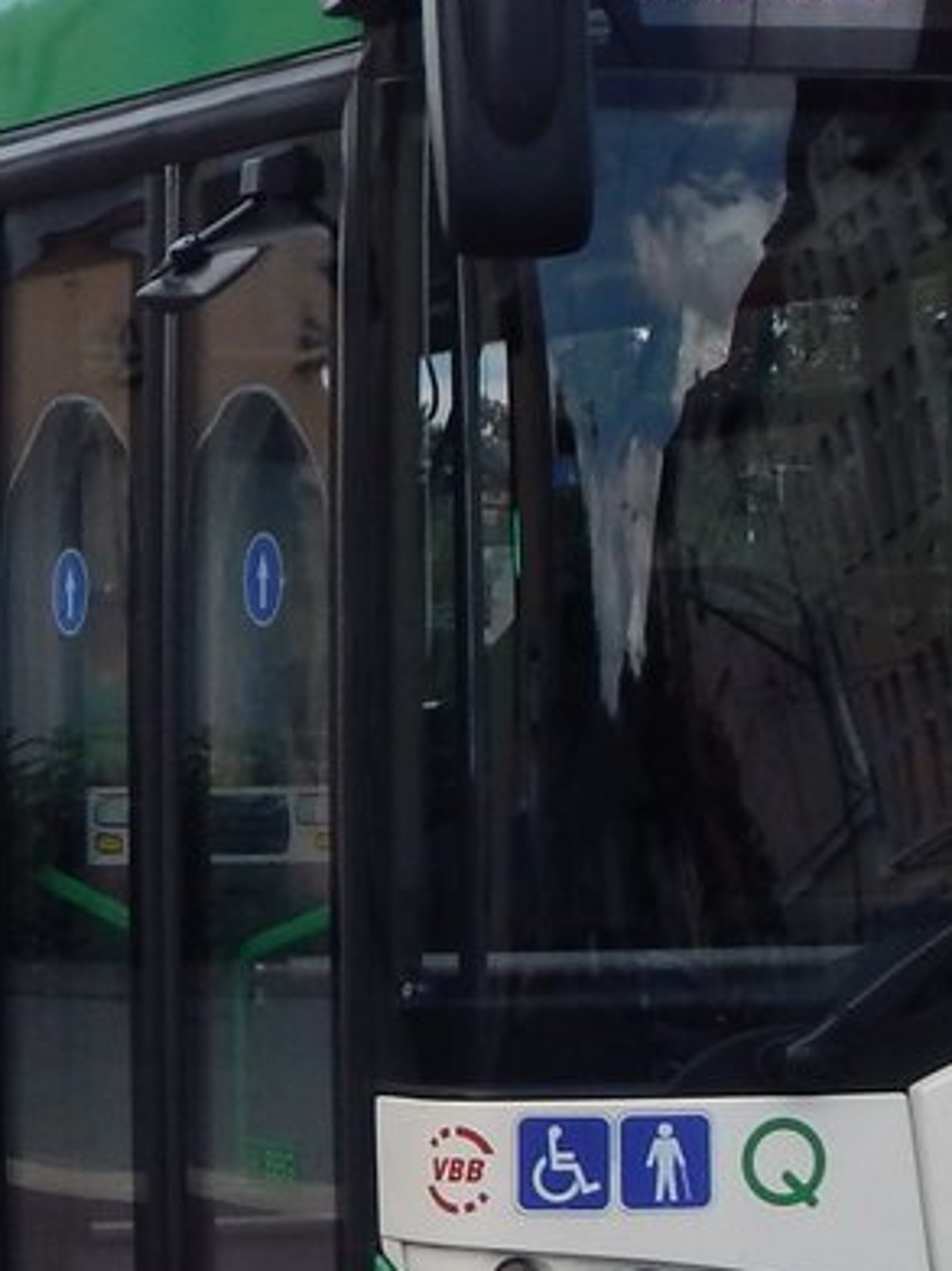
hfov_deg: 11.2
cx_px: 266
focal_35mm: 132
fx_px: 4843
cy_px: 559
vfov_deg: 14.9
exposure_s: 1/1500
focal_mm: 7.7
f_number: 3.6
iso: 125
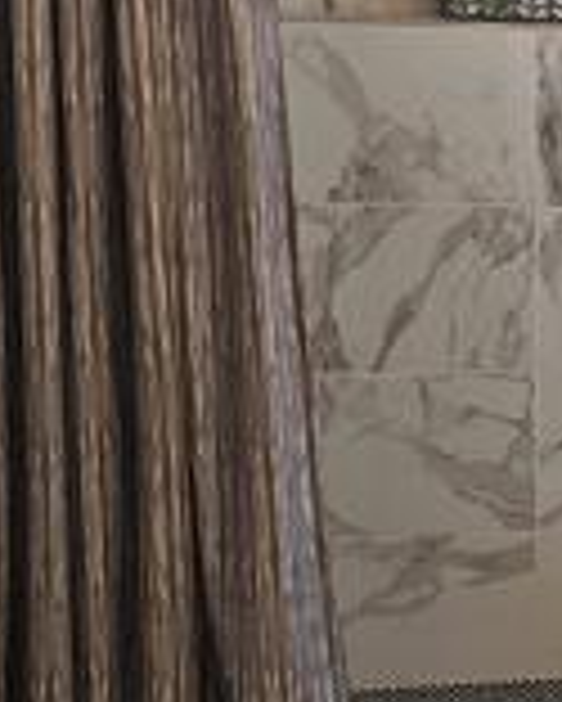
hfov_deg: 15.0
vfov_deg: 20.8
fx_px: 1911
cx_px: 940
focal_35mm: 92
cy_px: 382
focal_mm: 5.4
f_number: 1.8
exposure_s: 1/120
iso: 80
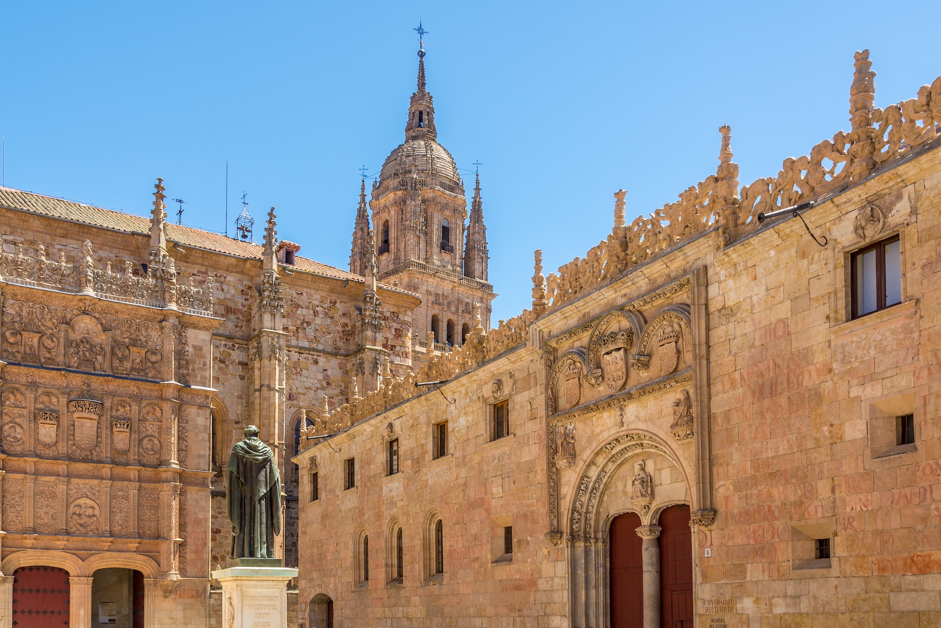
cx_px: 415
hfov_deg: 54.3
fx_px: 915
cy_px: 361
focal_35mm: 35
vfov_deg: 37.8
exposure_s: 1/80
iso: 100
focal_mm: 30
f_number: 9
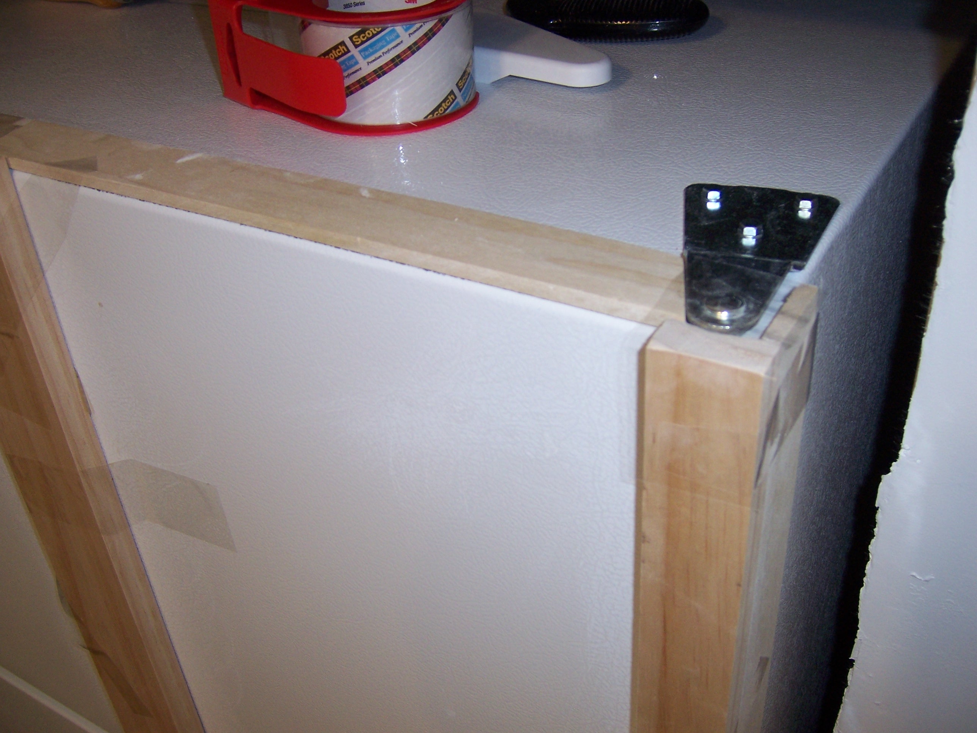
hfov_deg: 51.4
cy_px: 366
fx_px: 1016
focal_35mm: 36
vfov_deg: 39.7
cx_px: 488
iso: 125
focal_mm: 6.2
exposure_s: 1/60
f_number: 2.8
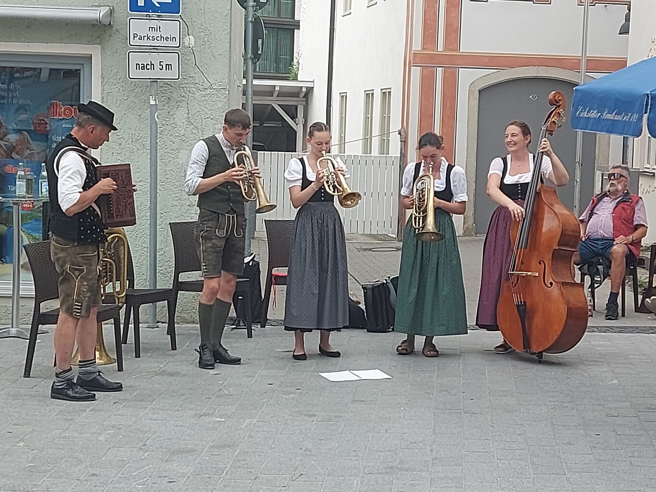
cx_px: 328
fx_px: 455
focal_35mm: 24
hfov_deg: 71.6
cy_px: 246
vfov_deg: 56.8
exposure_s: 1/182
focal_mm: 5.23
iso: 32
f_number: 1.8
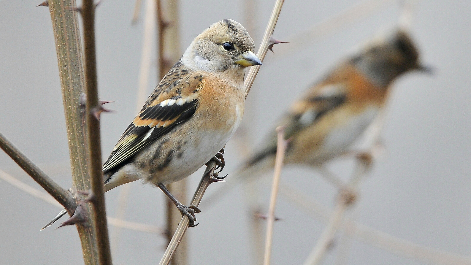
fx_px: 12939
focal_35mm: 1036
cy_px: 103
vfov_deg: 1.2
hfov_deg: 2.1
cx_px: 221
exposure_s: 1/200
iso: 500
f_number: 7.1
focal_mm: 600
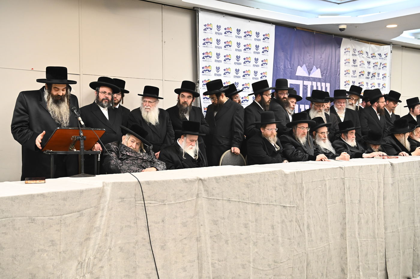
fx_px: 560
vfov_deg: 28.0
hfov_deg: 41.1
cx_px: 210
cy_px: 140
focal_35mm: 48
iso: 2500
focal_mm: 48
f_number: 5.6
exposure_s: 1/160
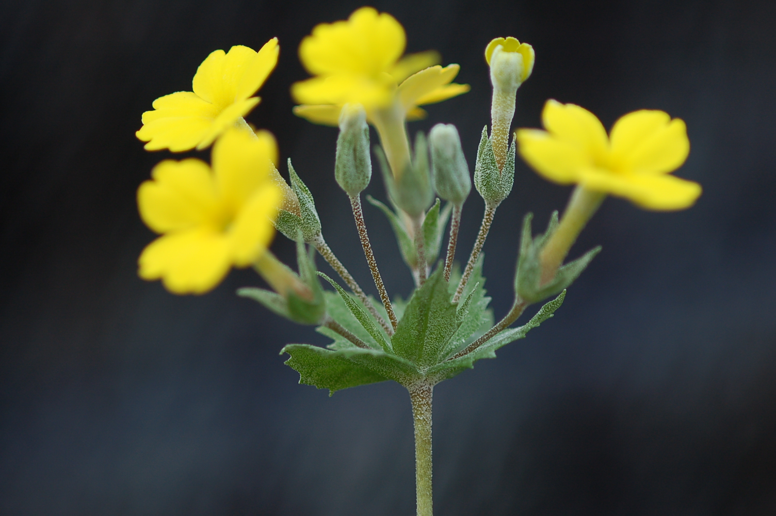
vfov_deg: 8.7
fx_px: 3392
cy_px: 258
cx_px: 388
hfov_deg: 13.1
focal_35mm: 158
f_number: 3.3
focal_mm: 105
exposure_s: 1/500
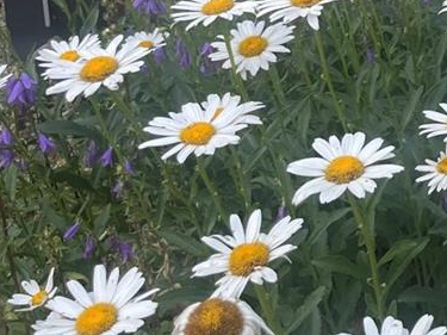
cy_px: -23
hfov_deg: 23.8
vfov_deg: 19.9
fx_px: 917
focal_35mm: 71
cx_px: 596
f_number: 1.6
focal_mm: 5.1
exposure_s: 1/121
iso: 64
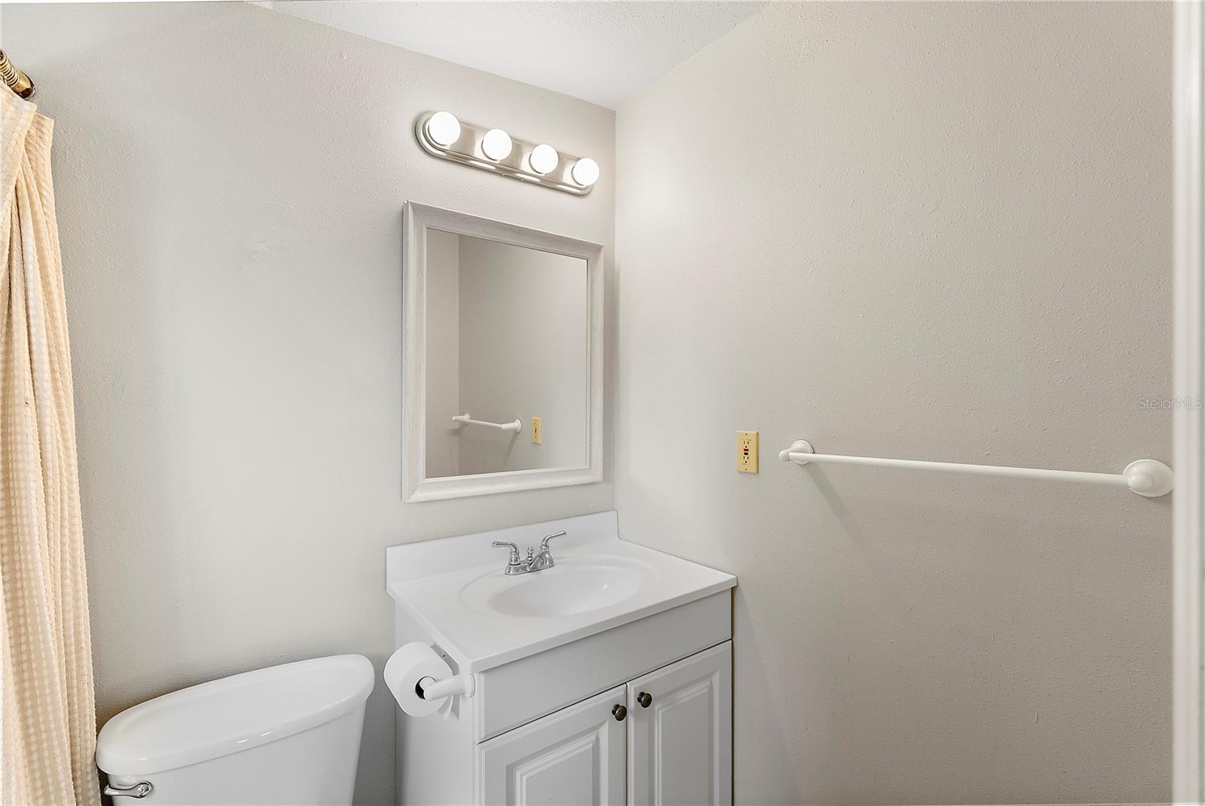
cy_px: 403
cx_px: 602
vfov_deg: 72.2
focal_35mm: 16
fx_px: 553
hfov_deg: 94.9
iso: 1600
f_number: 5.6
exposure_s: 1/100
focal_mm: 16.5
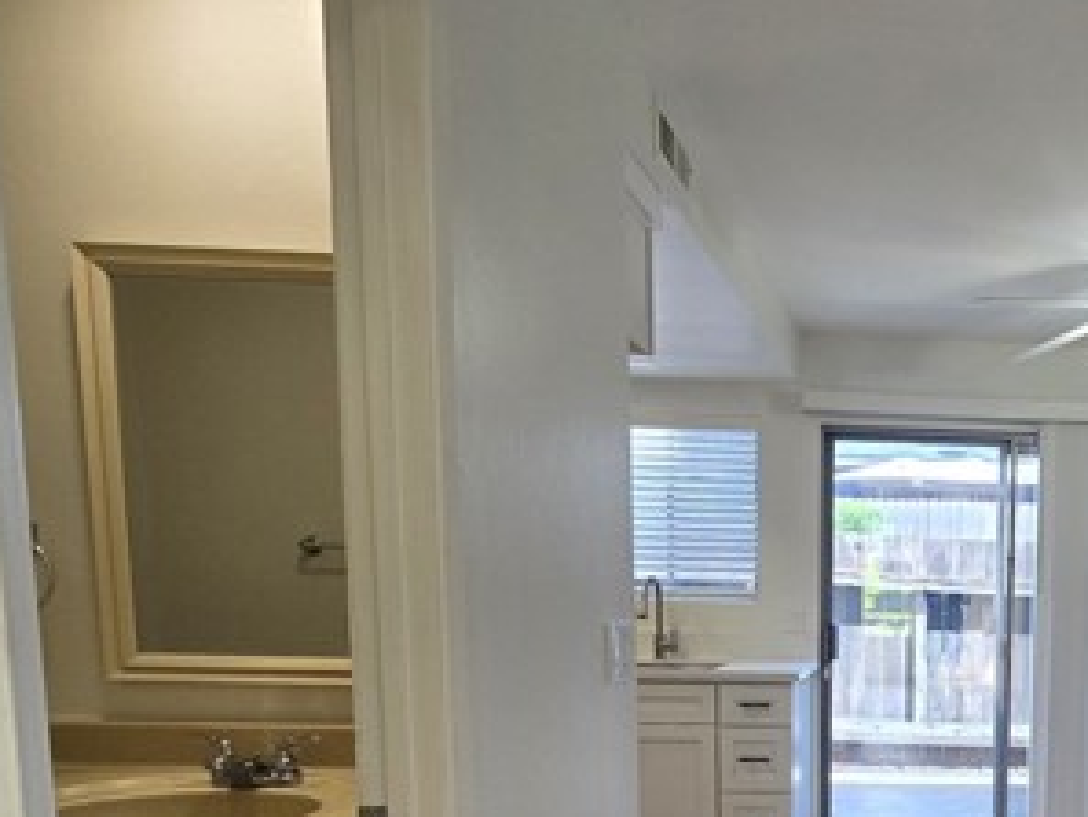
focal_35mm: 28
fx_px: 880
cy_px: 692
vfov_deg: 46.2
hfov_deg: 54.5
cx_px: 996
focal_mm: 2.2
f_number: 2.2
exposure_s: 1/120
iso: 80
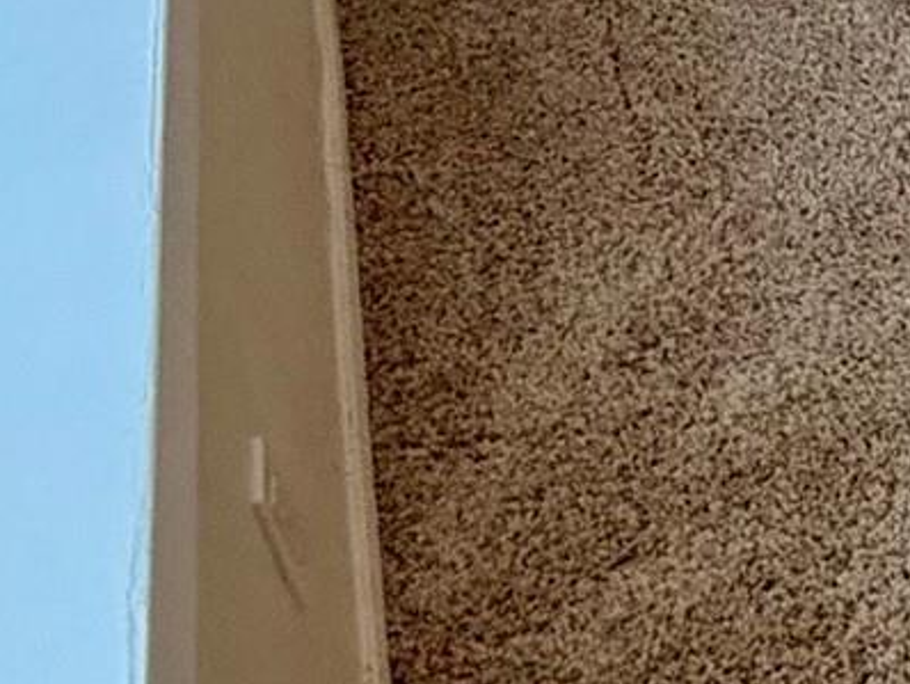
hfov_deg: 17.3
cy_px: -631
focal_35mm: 72
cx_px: 1918
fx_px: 1894
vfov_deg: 16.3
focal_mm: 2.22
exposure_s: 1/120
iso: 250
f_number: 2.2
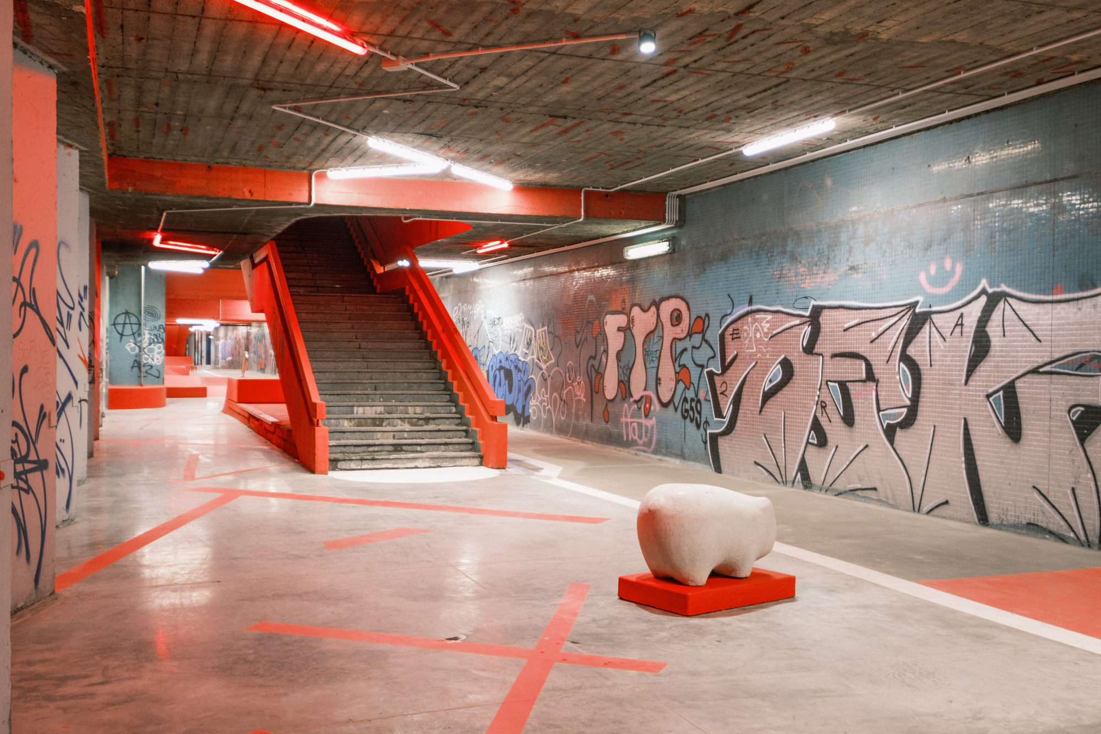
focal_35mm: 36
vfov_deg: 36.9
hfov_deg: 53.1
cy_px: 367
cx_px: 550
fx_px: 1101
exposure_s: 1/30
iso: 640
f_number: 4
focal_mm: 24
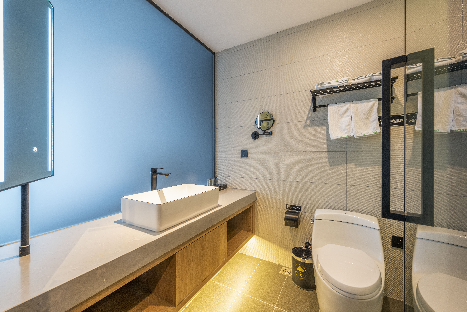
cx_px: 234
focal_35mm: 14
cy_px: 156
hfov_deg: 104.3
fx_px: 182
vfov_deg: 81.2
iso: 400
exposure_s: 1/3
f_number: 8
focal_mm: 14
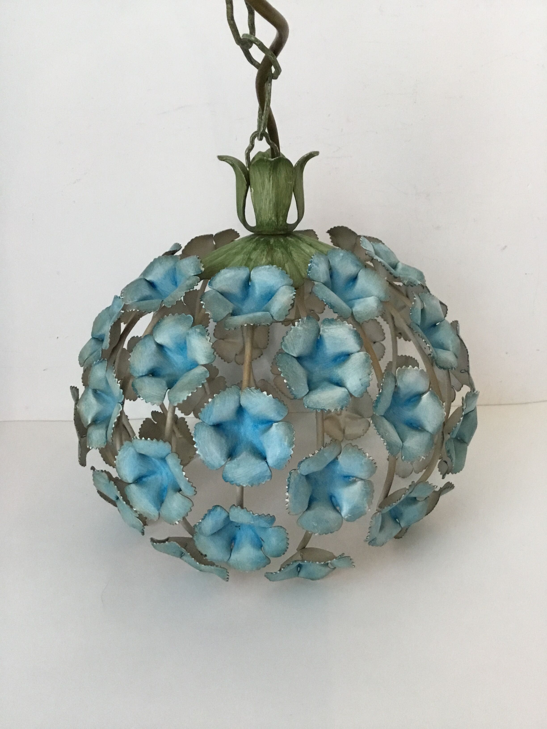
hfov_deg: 45.4
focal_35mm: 31
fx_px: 653
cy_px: 364
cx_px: 274
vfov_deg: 58.4
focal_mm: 3.3
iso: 200
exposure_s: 1/33
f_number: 2.4
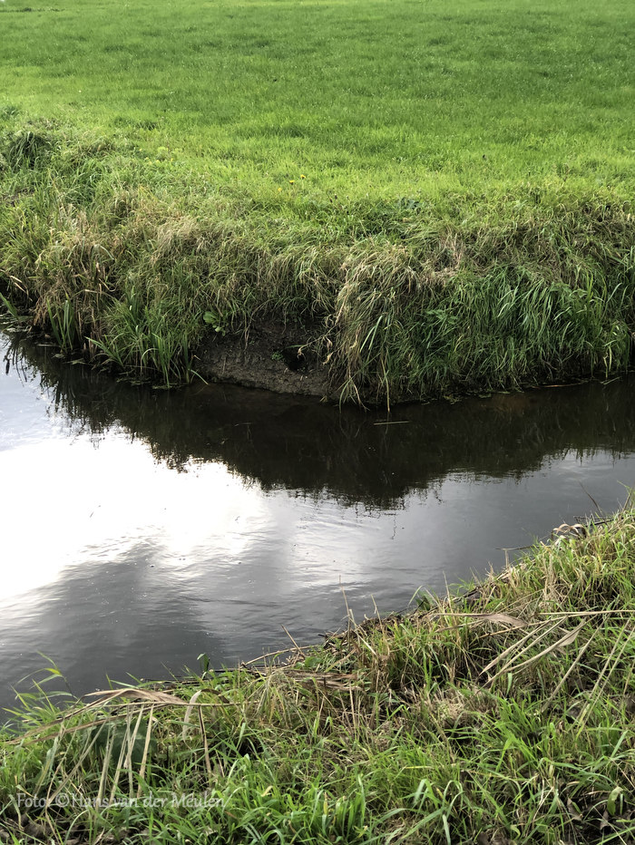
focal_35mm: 57
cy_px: 422
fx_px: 1393
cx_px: 318
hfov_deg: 25.7
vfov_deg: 33.8
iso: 80
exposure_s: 1/120
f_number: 2.8
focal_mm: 6.6
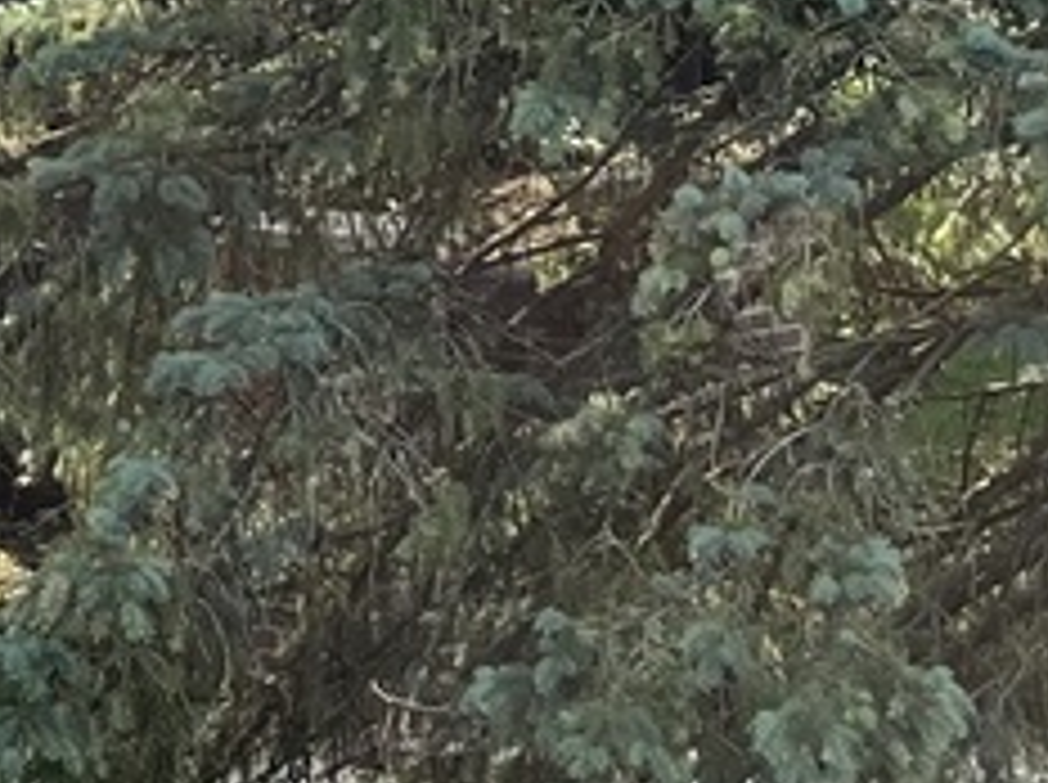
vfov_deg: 8.6
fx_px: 4867
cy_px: -873
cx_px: -1169
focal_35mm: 161
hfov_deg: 11.0
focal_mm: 5.1
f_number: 1.6
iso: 50
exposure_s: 1/1309
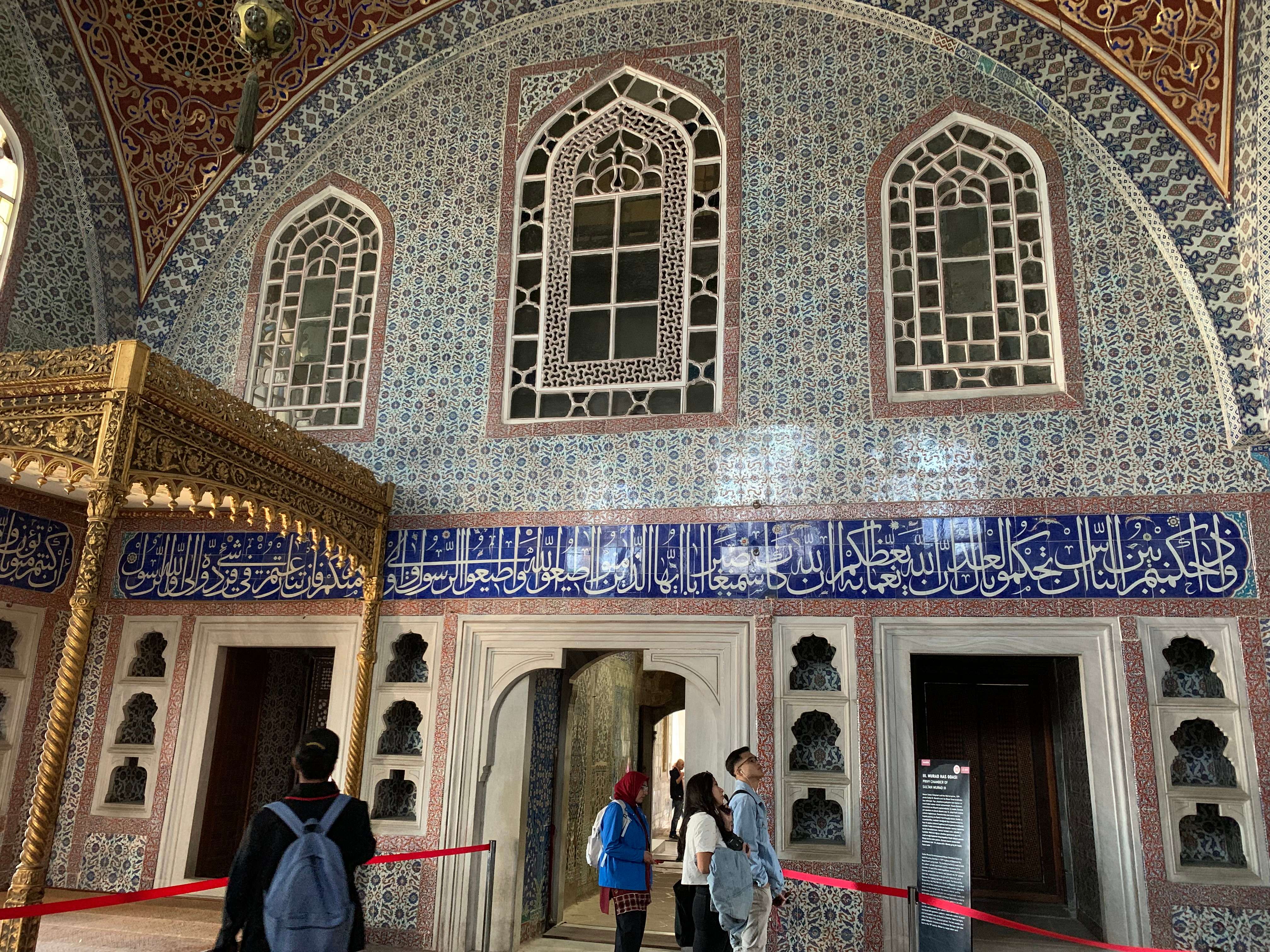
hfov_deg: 67.3
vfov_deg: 53.1
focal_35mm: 26
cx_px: 635
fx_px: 954
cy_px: 476
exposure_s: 1/31
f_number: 1.8
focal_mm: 4.25
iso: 400
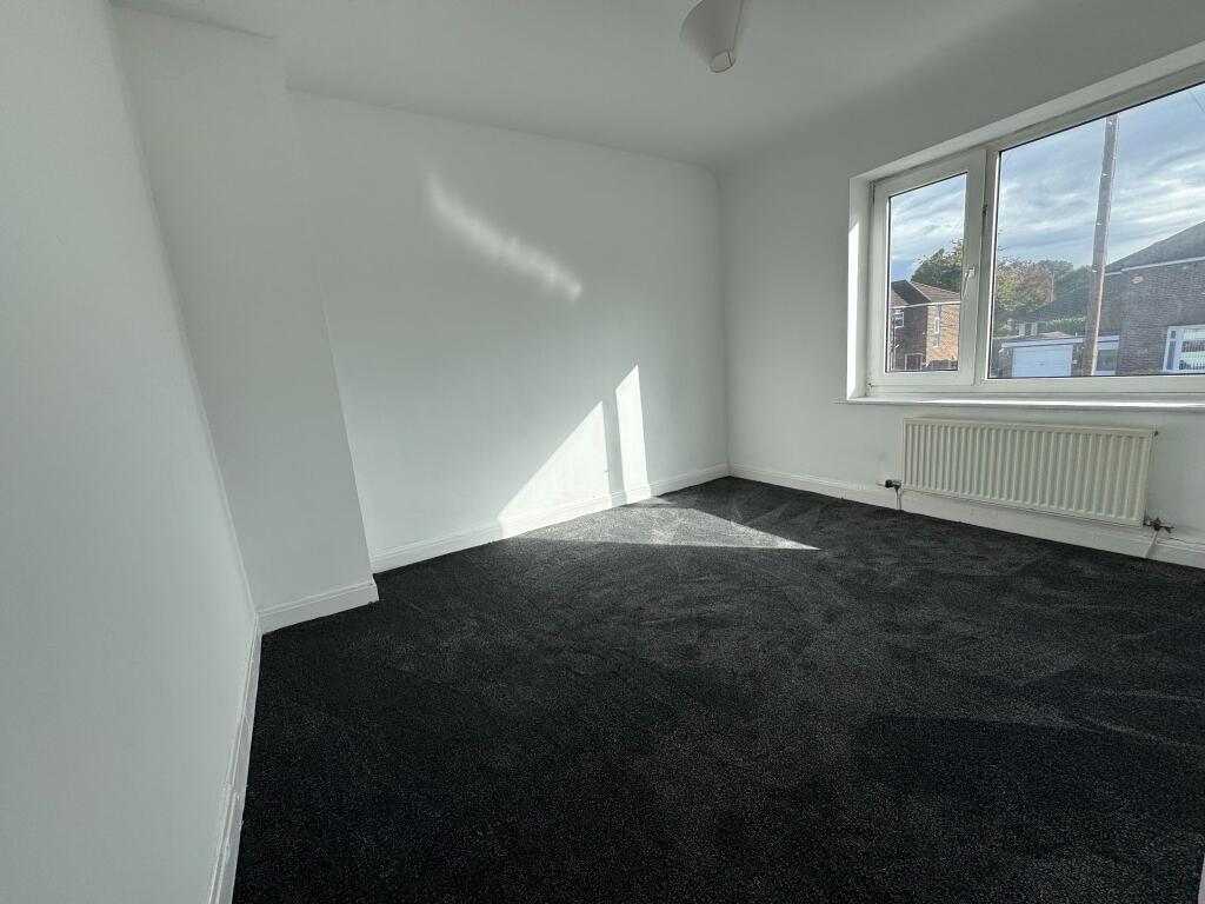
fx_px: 487
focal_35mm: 14
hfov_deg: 102.1
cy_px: 452
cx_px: 602
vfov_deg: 85.7
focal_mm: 2.22
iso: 40
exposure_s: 1/615
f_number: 2.2
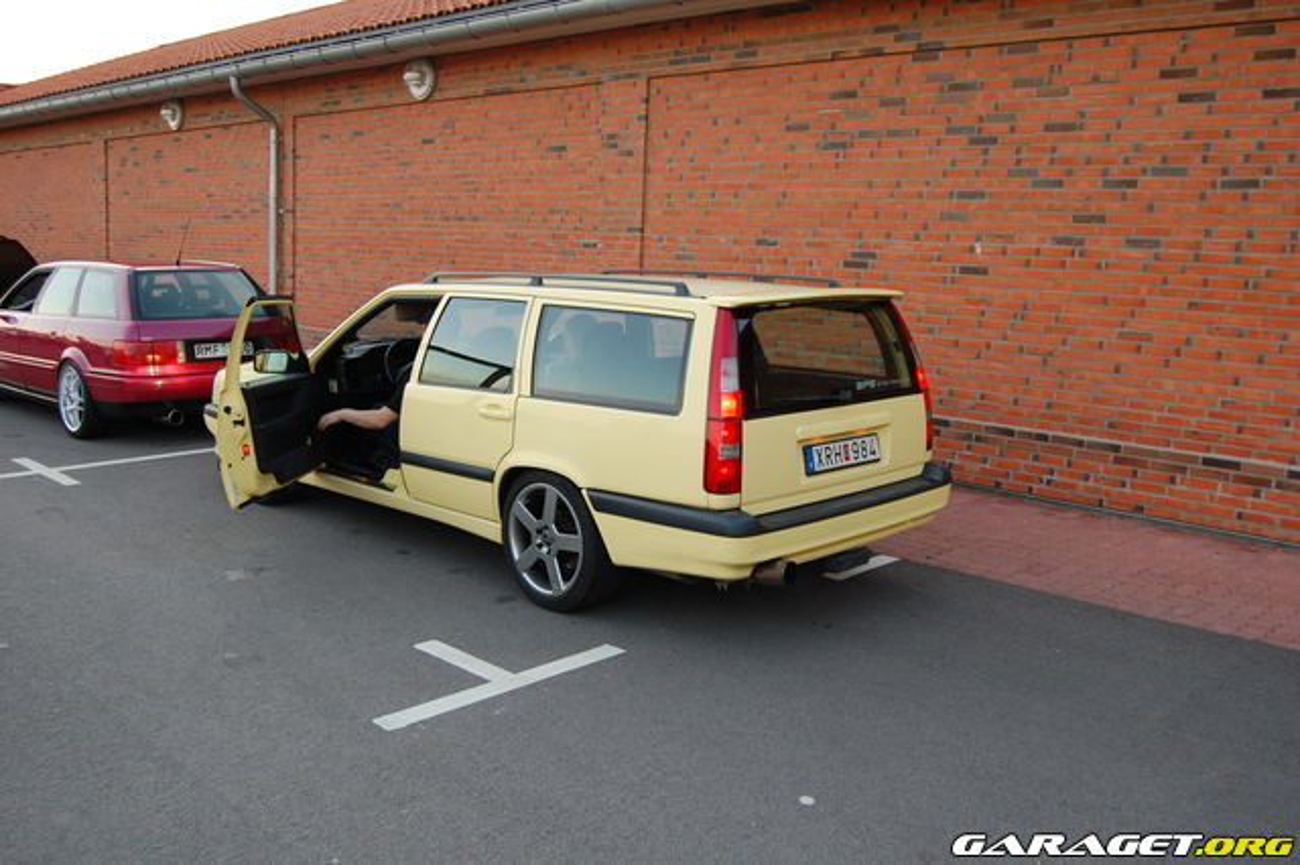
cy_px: 432
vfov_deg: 39.9
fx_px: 1191
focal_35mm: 33
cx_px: 650
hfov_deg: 57.2
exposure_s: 1/100
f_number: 5
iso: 400
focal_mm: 22
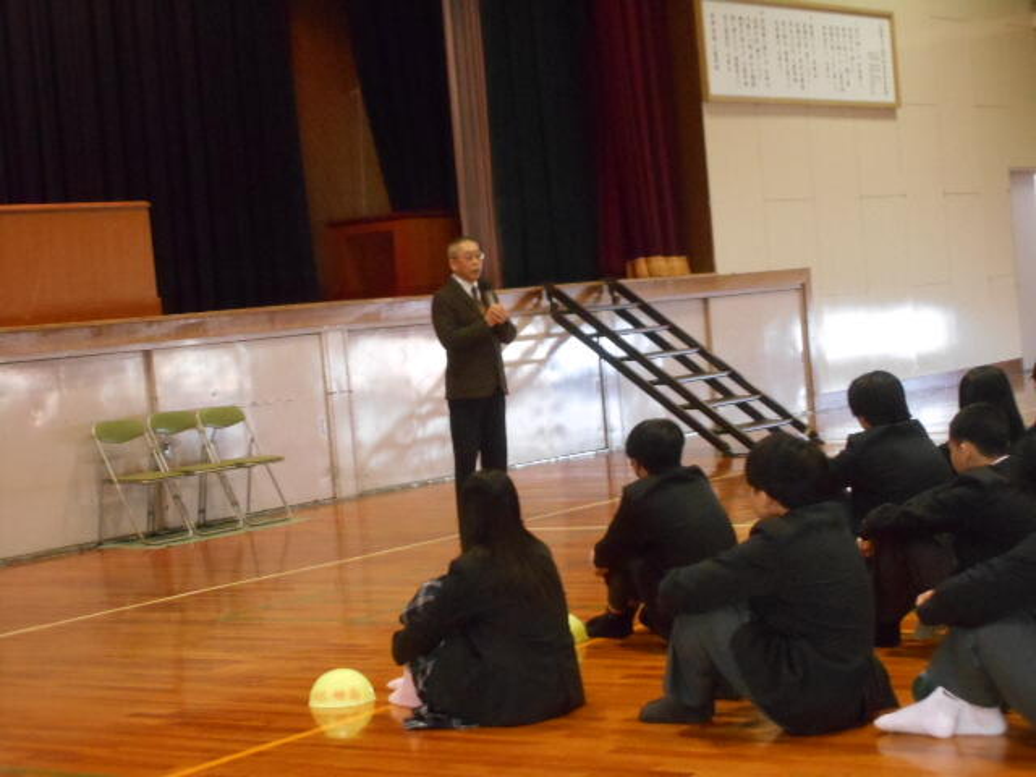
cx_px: 518
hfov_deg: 25.7
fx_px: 2275
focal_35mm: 76
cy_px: 388
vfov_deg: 19.4
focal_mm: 13.5
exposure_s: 1/25
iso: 800
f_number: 5.8
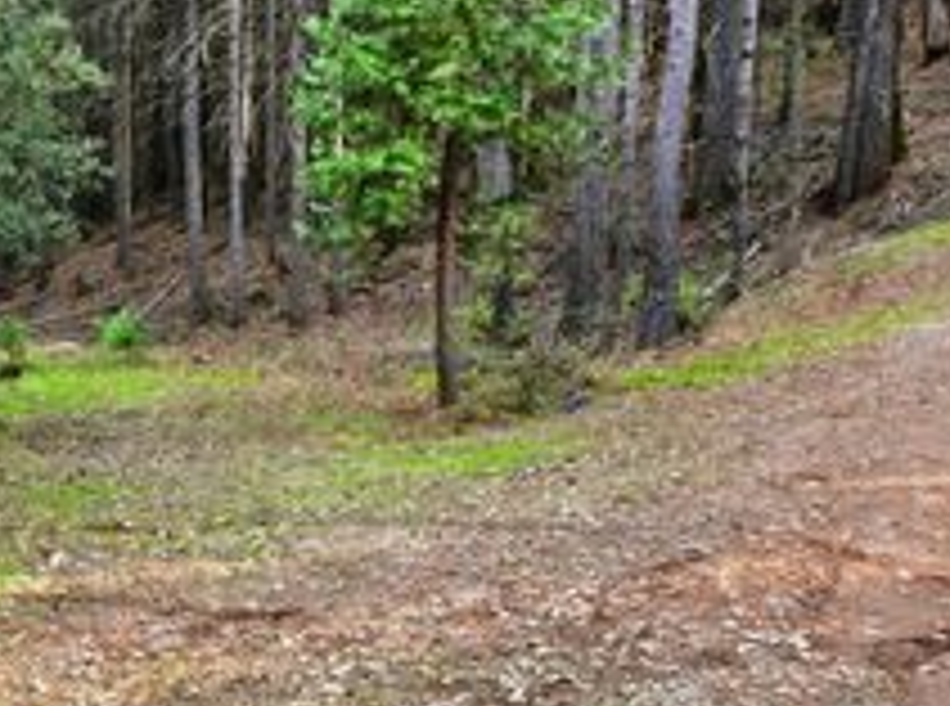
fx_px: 1560
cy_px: 391
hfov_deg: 30.8
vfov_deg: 25.5
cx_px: -54
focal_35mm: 57
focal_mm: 12.3
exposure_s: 1/40
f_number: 2.8
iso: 100
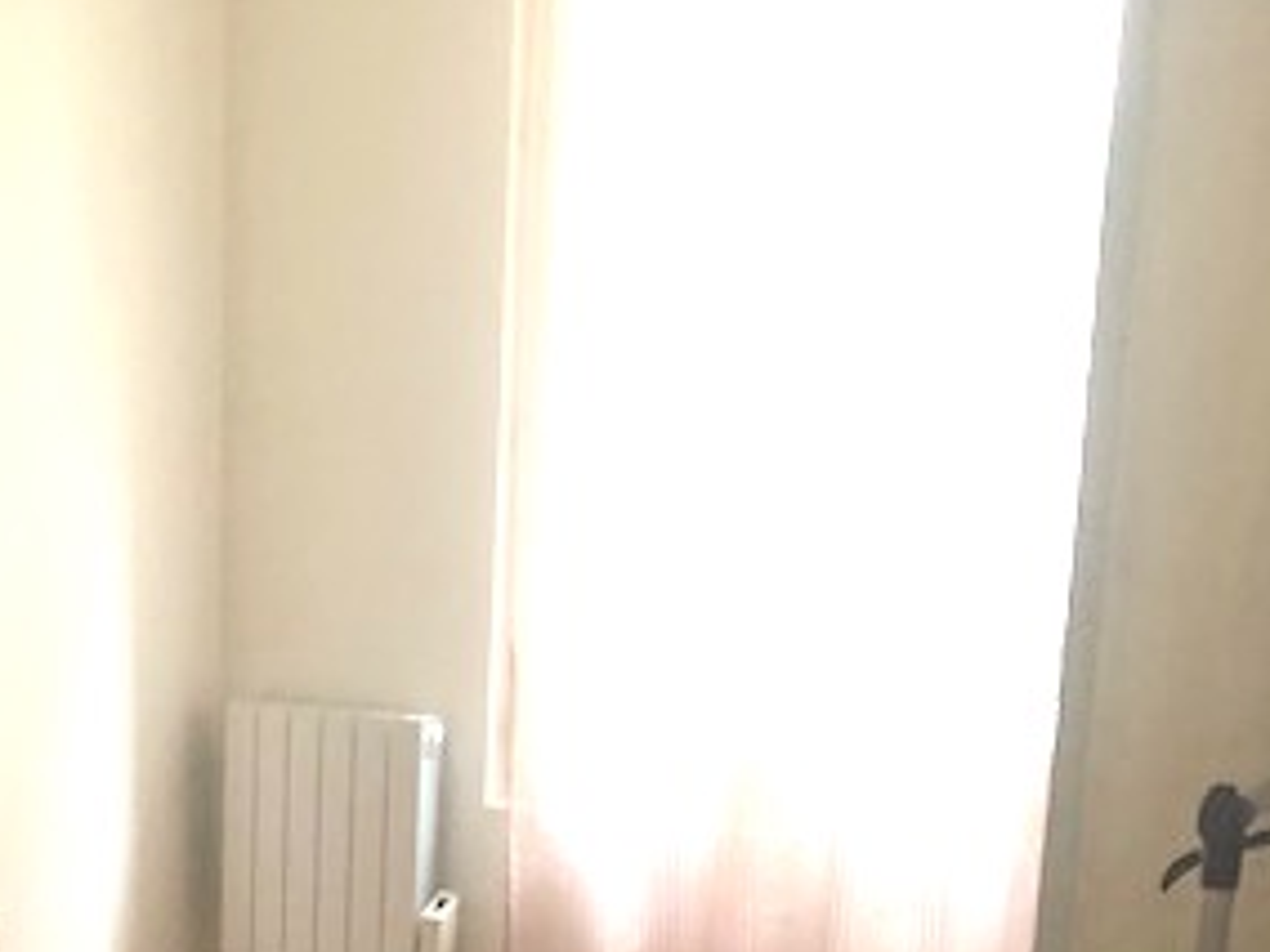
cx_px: 237
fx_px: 2311
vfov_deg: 22.3
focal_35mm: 63
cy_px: 974
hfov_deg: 29.9
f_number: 1.8
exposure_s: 1/9
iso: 100
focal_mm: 4
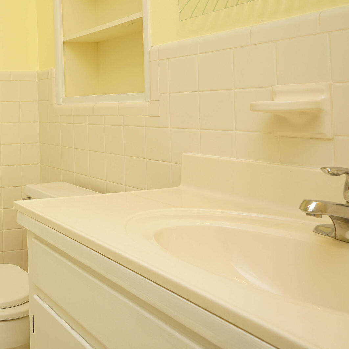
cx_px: -70
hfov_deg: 35.9
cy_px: 109
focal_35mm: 36
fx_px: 411
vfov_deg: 45.2
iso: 100
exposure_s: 1/60
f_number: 4.5
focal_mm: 10
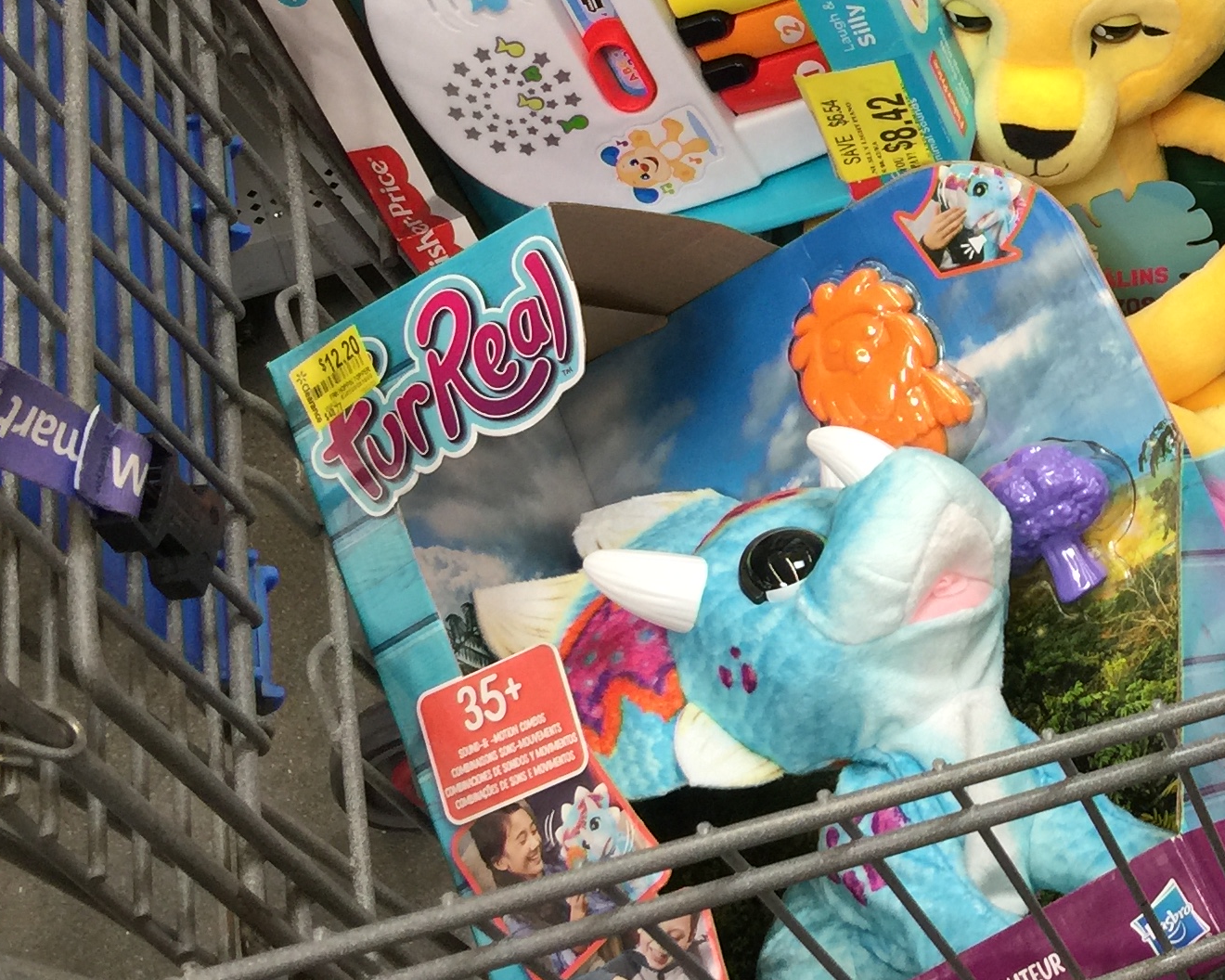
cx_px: 1264
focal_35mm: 70
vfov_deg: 21.5
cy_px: 141
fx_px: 2538
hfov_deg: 25.6
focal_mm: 4.15
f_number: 2.2
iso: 32
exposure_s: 1/30
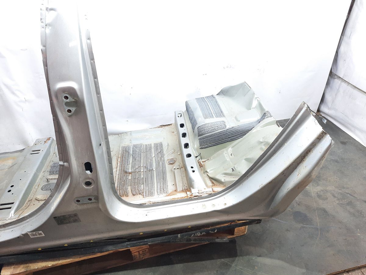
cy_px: 138
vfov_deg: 54.9
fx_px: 264
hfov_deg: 69.4
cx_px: 183
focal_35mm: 25
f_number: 2
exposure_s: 1/33
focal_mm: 4.6
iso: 250
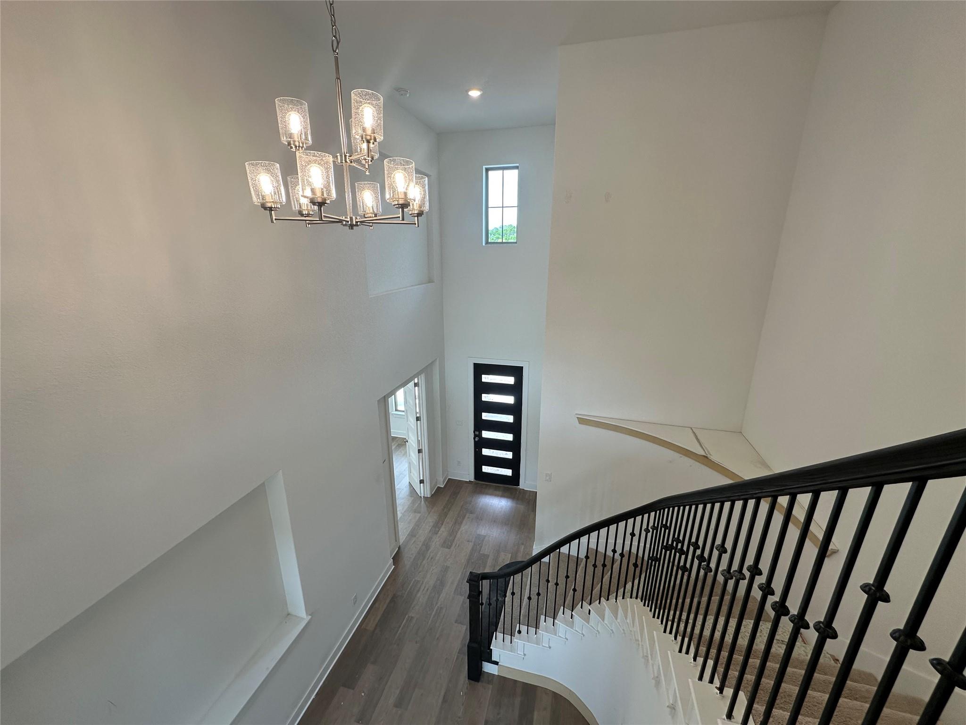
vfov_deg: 85.7
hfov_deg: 102.1
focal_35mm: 14
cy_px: 362
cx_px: 483
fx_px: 391
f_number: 2.2
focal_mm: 2.22
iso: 100
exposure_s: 1/120
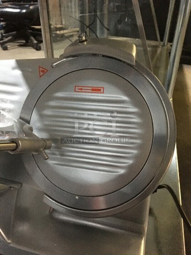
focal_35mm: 29
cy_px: 128
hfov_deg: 48.2
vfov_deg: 61.7
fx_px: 213
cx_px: 96
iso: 320
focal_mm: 4.15
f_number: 2.2
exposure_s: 1/15
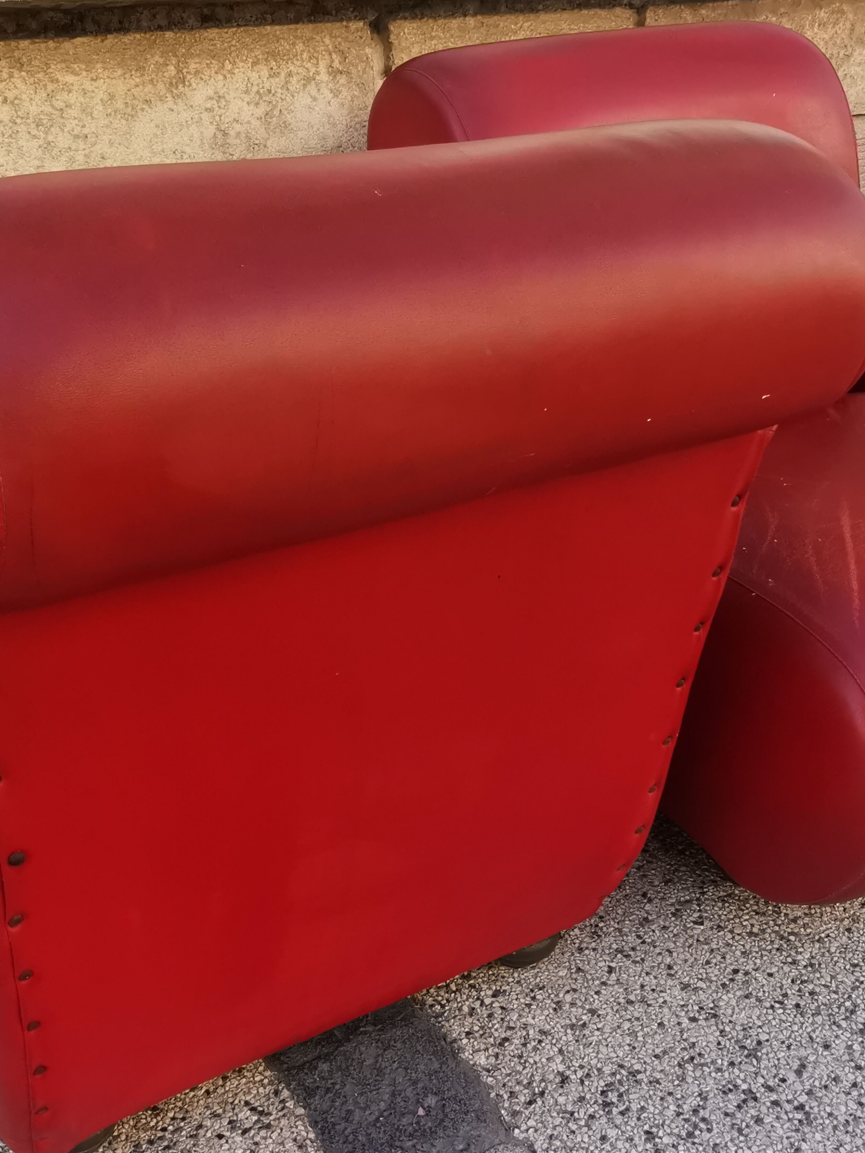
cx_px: 376
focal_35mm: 35
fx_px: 1166
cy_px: 580
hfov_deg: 40.6
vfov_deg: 52.6
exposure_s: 1/122
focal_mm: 2.26
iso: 50
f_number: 2.2
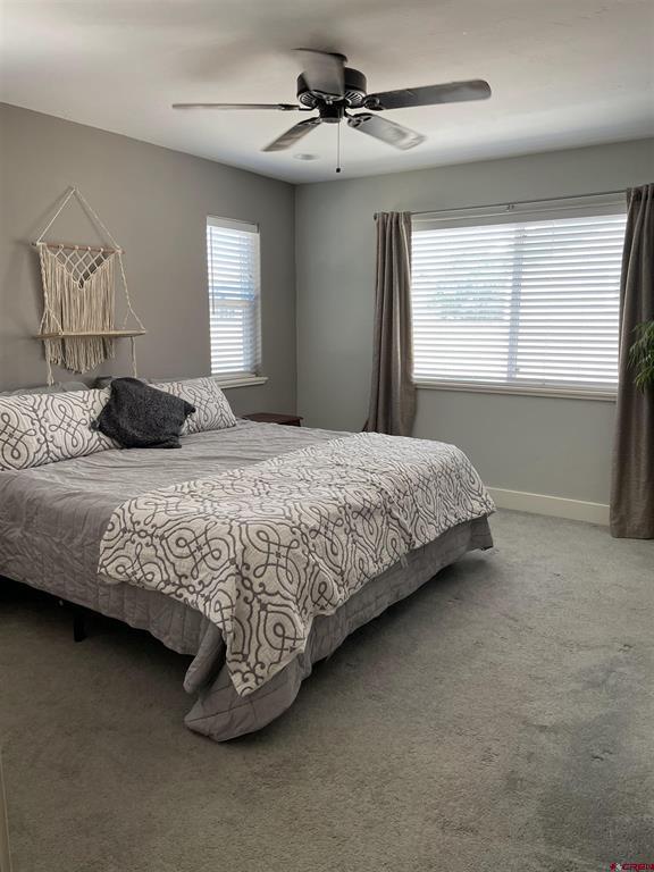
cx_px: 327
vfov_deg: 67.3
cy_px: 436
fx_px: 655
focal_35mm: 26
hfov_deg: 53.1
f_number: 1.6
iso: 100
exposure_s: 1/121
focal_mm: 4.2
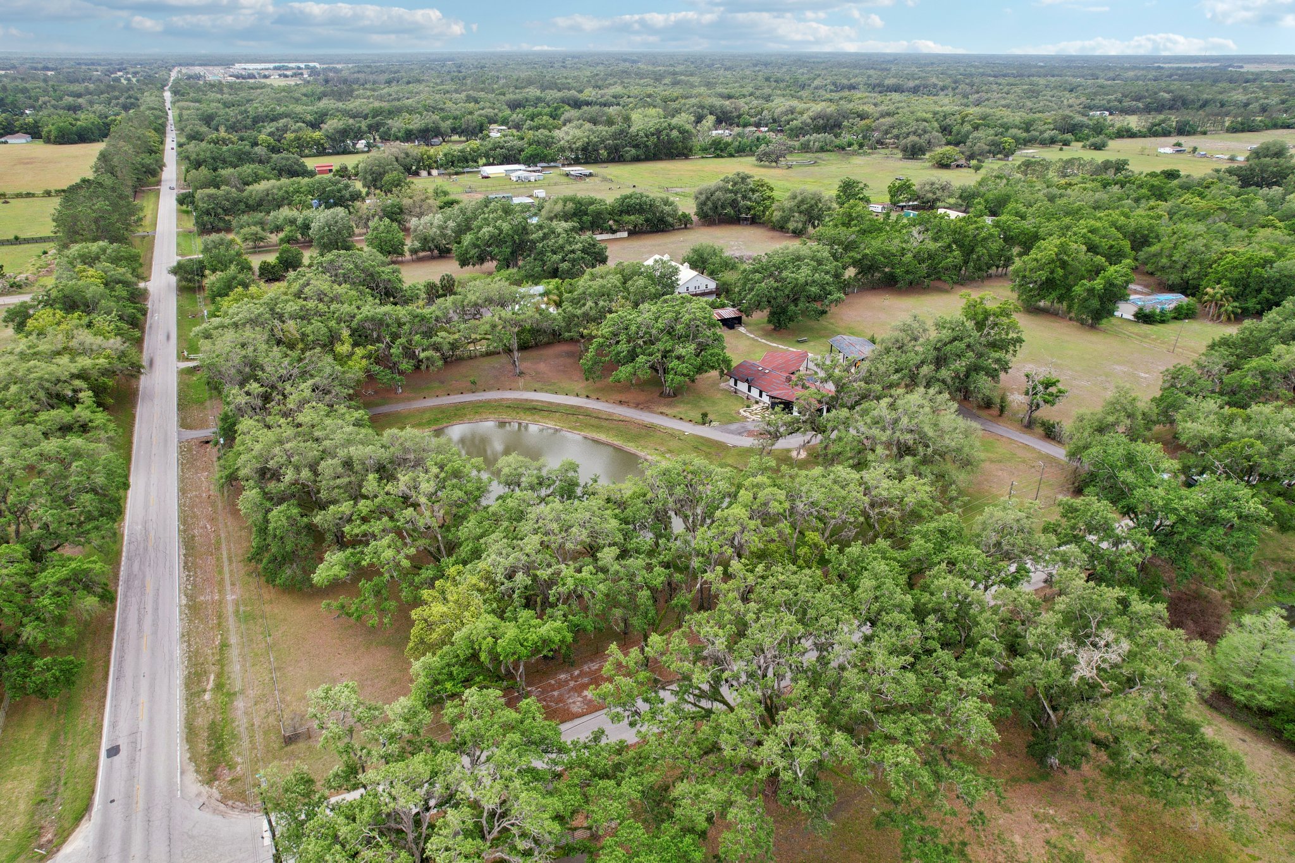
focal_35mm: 22
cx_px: 648
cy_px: 432
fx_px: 791
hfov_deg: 78.6
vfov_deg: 57.2
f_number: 2.8
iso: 160
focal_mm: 8.4
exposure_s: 1/1000
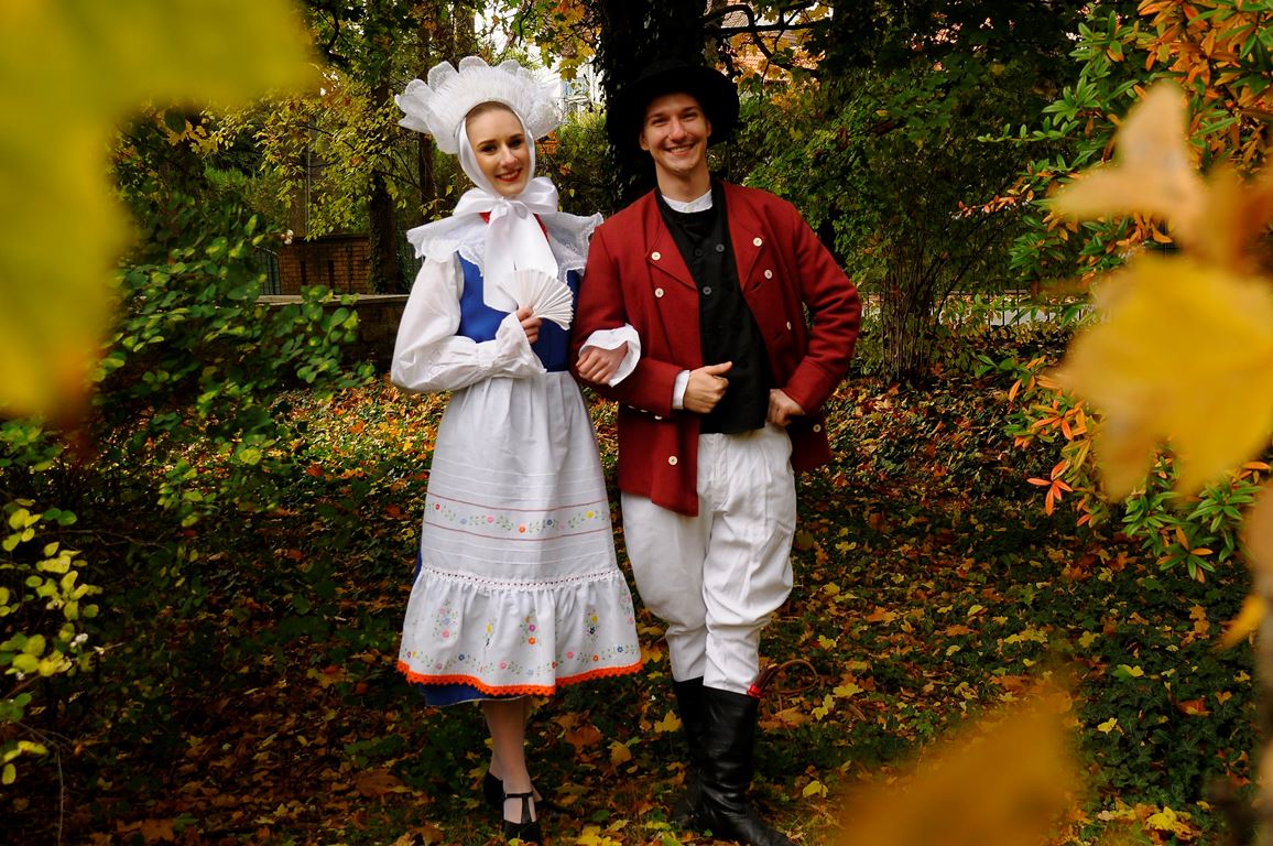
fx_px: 1483
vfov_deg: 31.8
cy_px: 423
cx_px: 636
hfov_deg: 46.4
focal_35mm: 42
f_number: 7.1
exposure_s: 1/80
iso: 200
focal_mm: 28
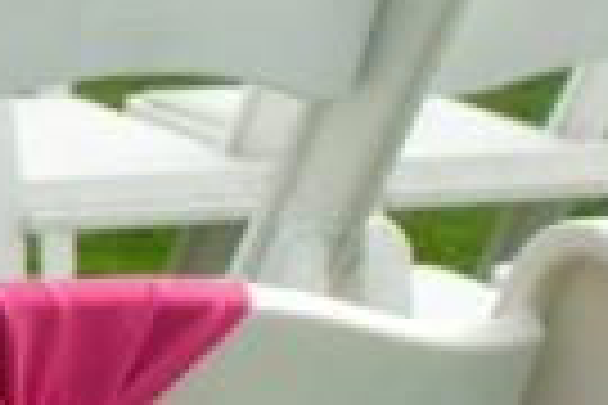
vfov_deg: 6.4
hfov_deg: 8.3
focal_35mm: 214
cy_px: 158
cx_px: -1144
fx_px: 3614
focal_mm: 24
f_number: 11
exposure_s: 1/500
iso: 640
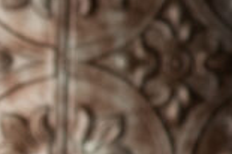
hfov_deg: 3.6
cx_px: -413
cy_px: 282
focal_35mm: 561
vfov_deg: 2.4
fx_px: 3611
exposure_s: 1/60
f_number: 6.3
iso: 200
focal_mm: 85
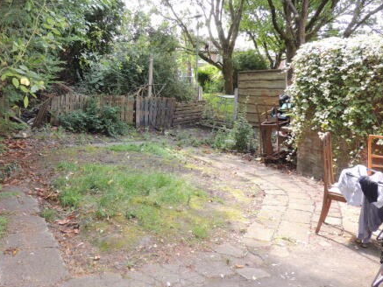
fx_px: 354
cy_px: 106
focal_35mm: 32
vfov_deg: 43.8
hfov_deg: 56.2
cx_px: 145
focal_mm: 4.3
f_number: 3
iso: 100
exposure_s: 1/50
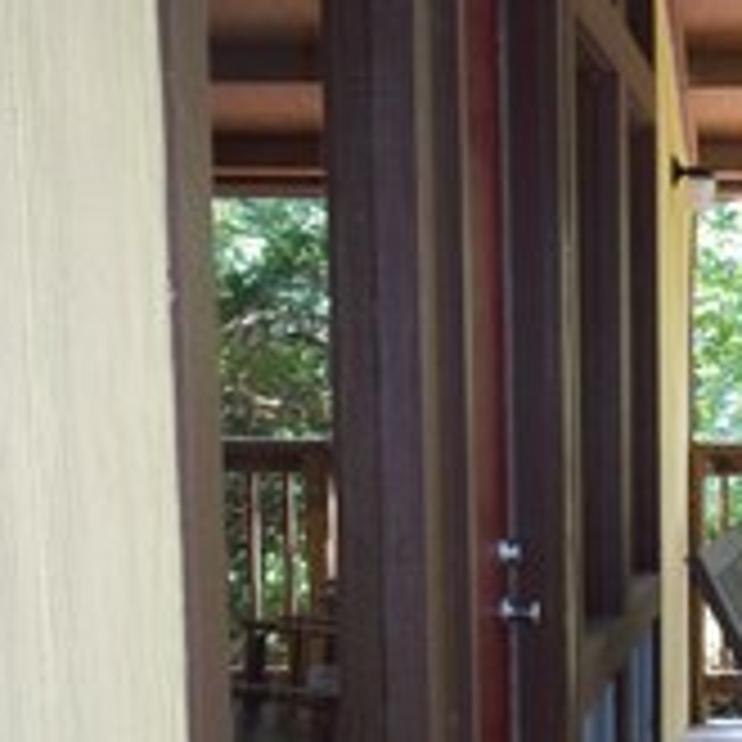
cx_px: 868
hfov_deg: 21.1
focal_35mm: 77
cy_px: 639
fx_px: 1867
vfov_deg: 22.0
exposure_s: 1/50
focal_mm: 6.5
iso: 160
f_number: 3.1
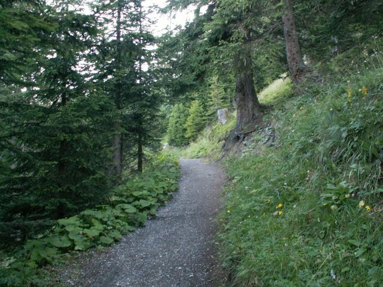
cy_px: 144
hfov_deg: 52.6
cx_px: 192
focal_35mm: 35
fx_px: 387
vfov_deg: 40.7
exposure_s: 1/25
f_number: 2.8
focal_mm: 5.86
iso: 160
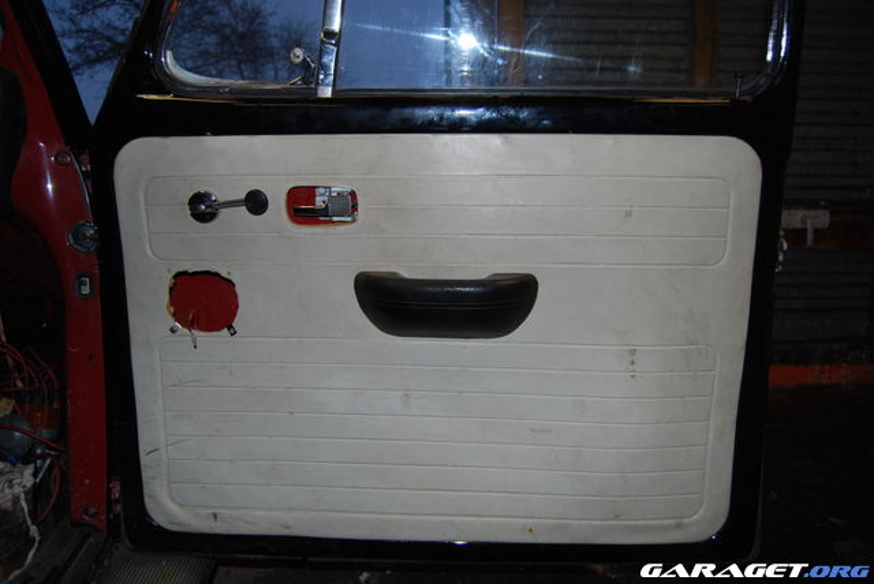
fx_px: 656
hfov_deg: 67.3
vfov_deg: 48.0
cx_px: 437
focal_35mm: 27
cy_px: 292
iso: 200
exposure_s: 1/60
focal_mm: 18
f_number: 3.5
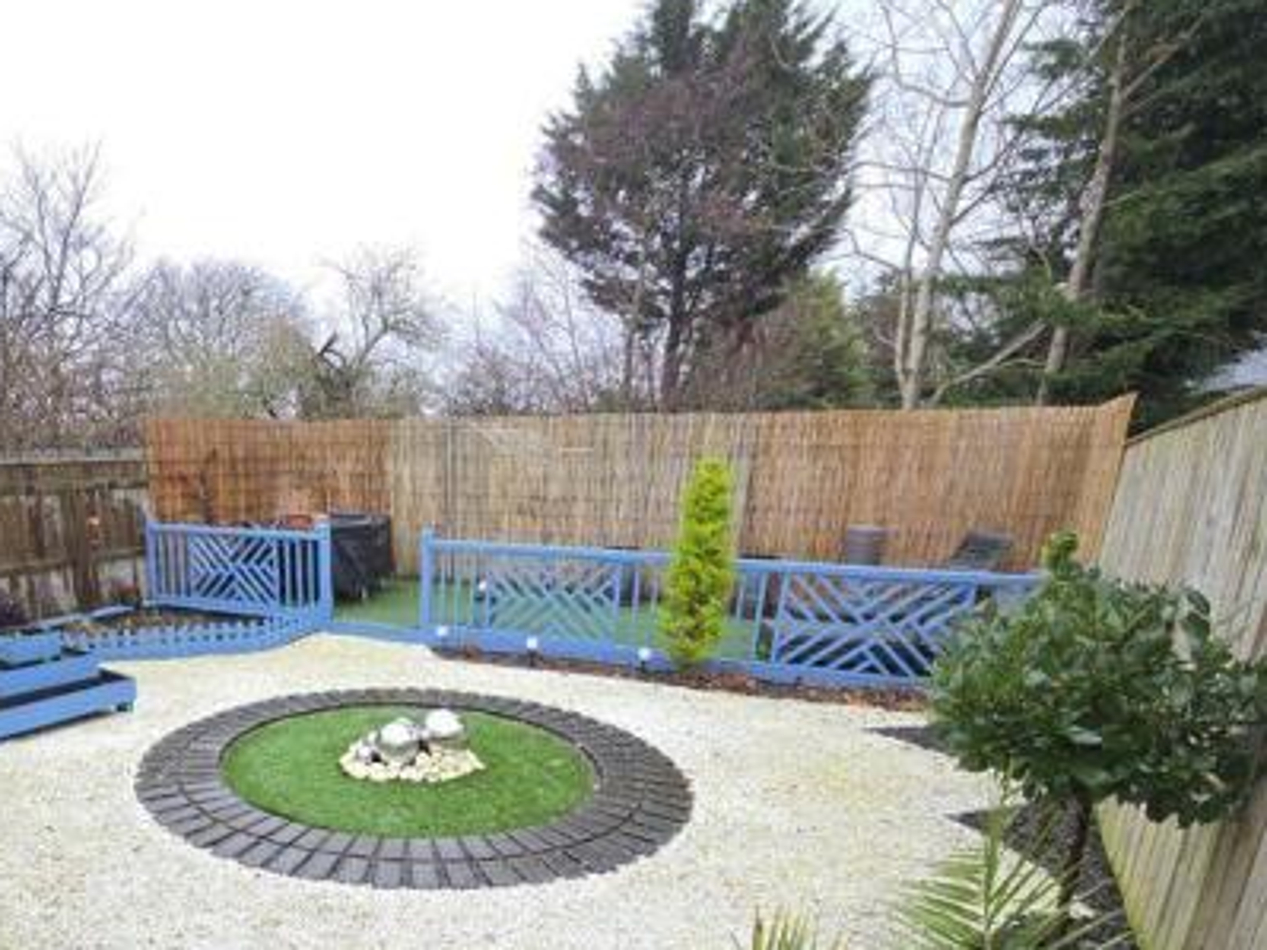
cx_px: 351
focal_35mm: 19
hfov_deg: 79.6
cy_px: 656
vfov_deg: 66.2
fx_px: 695
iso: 64
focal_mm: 2.2
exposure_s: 1/50
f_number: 2.2
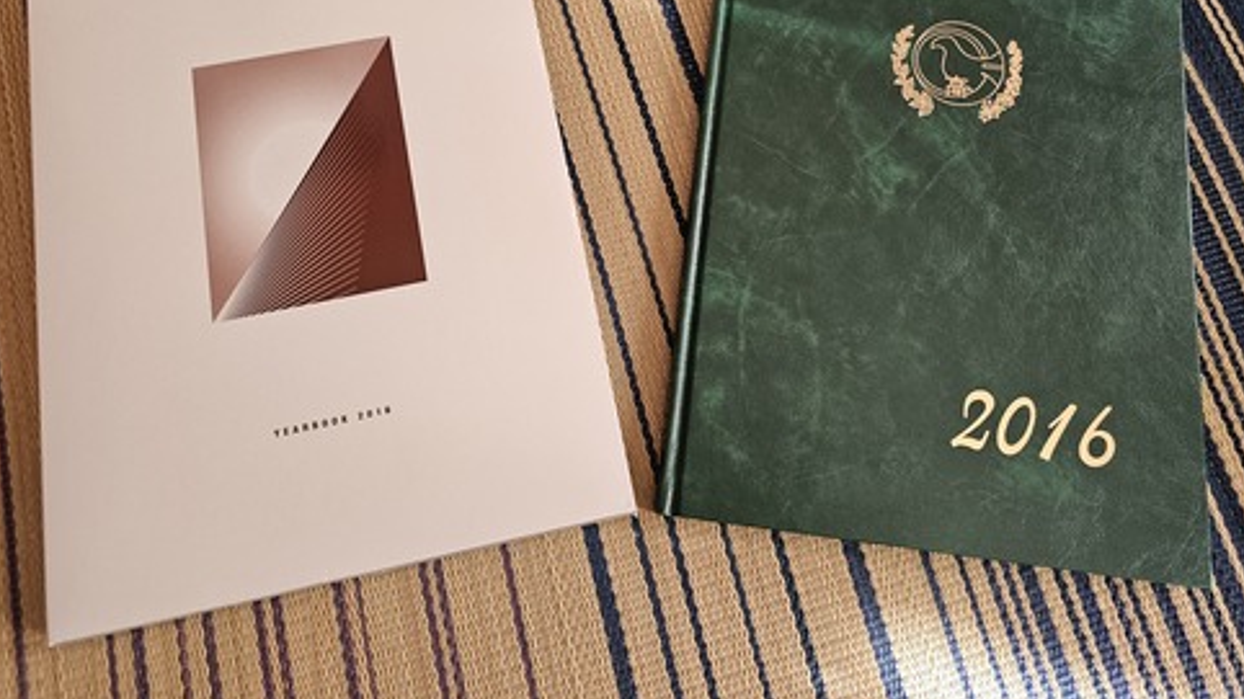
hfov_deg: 71.9
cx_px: 635
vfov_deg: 43.7
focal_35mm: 26
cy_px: 226
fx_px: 858
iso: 200
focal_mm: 6.3
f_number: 1.7
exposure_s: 1/100
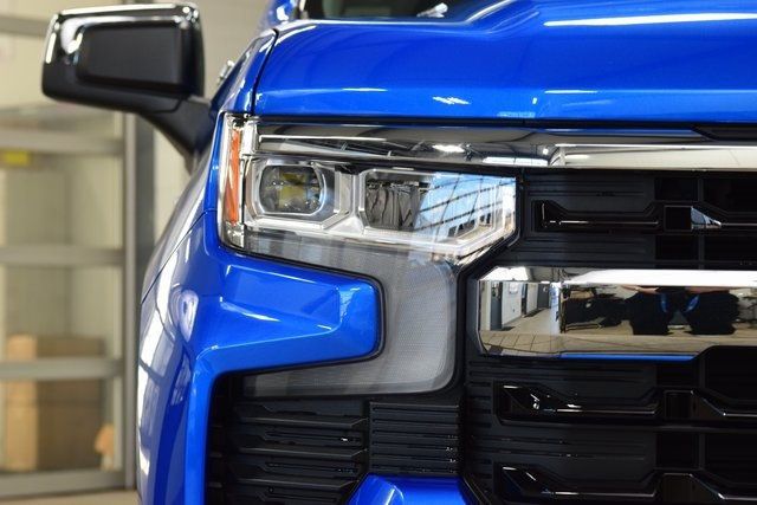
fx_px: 2208
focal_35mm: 105
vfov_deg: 13.0
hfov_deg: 19.5
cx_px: 378
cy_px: 252
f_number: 7.1
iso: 800
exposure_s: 1/30
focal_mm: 70
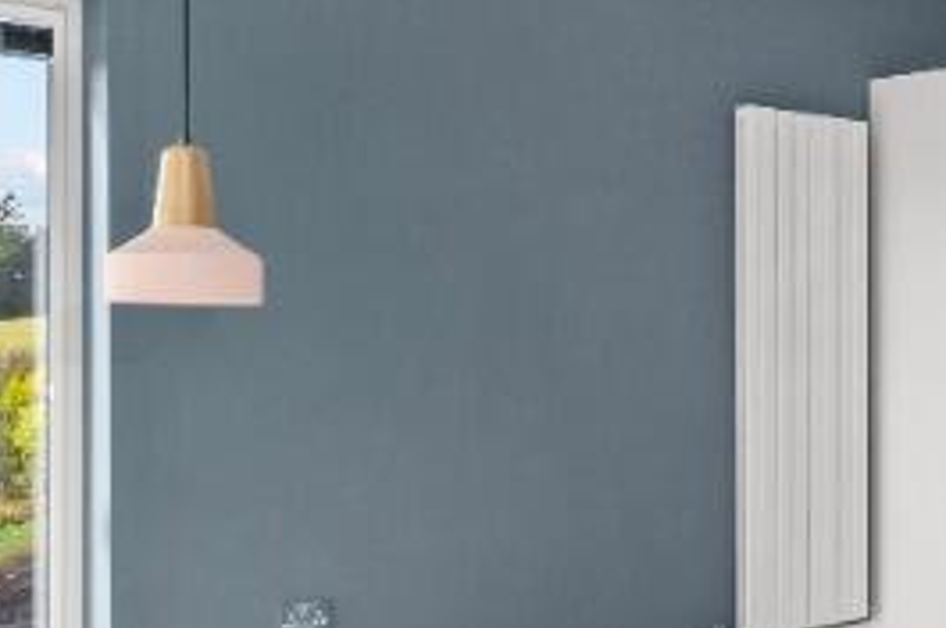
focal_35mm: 58
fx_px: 1522
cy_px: 243
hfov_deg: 32.2
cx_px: 910
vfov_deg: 23.3
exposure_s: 1/20
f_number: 9
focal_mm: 10
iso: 160
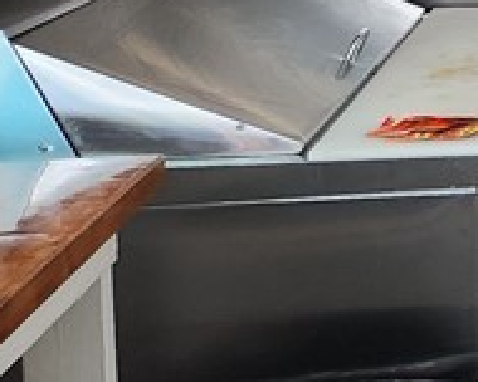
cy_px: -93
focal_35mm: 121
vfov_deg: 12.4
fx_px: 1712
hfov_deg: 11.9
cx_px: 1243
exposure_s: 1/120
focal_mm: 5.4
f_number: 1.8
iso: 250
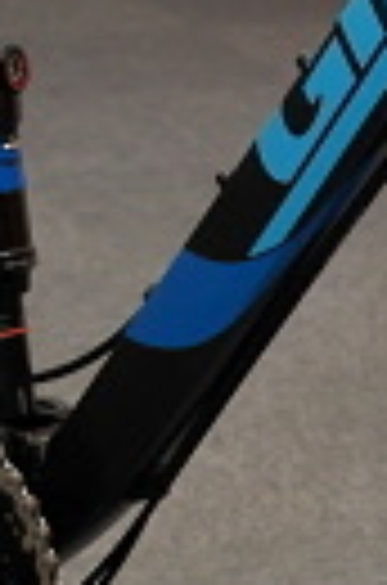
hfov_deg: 6.1
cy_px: 176
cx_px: 630
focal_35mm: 222
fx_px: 3599
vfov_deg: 9.3
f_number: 3.5
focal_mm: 20
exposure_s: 1/80
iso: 400
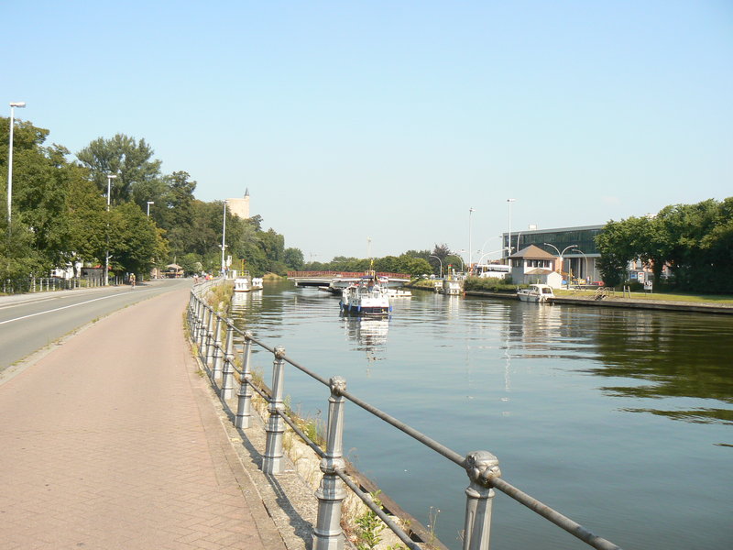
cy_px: 275
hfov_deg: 51.4
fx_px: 762
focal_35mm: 36
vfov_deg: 39.7
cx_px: 366
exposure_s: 1/1000
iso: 100
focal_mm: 6
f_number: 3.6
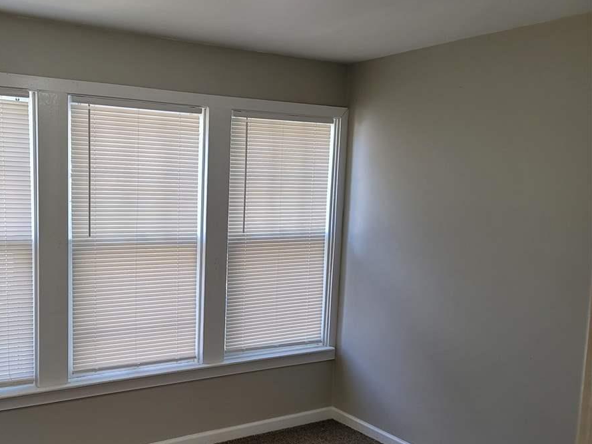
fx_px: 616
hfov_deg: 49.8
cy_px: 264
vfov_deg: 39.5
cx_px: 166
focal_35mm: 36
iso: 125
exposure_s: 1/119
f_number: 1.8
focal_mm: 7
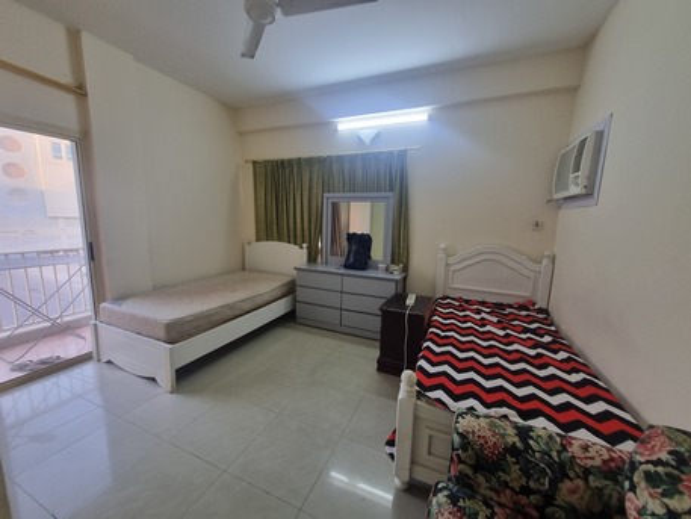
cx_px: 346
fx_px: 260
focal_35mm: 13
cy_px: 260
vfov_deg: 89.9
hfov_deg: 106.2
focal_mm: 1.74
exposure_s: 1/50
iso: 100
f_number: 2.2
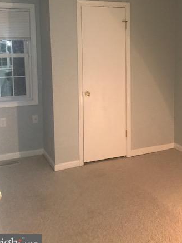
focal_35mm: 41
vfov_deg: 44.9
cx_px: 117
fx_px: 287
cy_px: 75
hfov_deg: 34.9
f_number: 1.8
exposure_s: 1/6
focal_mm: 3.99
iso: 100
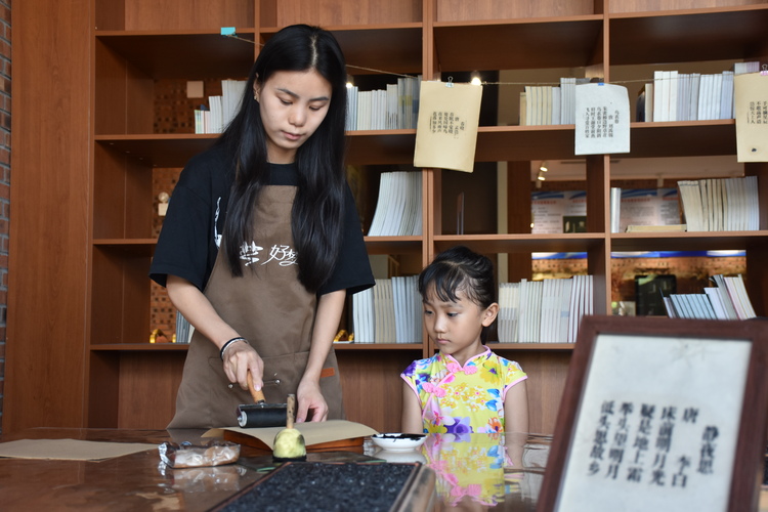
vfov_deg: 28.1
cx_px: 384
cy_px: 256
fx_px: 1024
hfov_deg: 41.1
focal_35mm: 48
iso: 500
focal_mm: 32
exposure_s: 1/80
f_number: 4.5
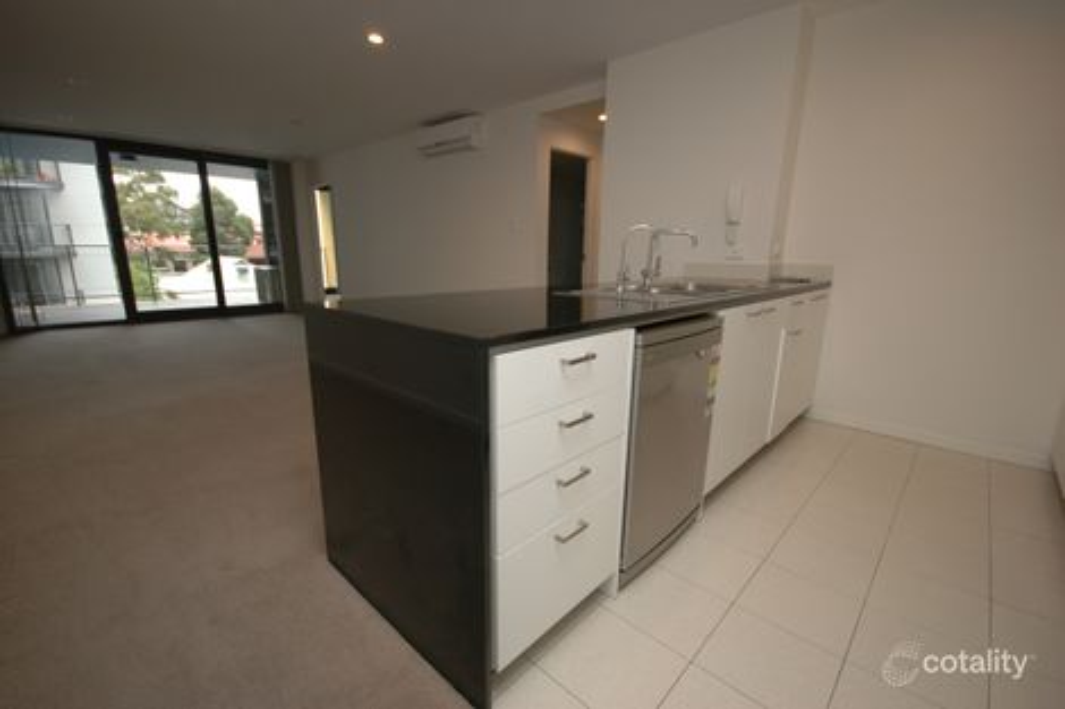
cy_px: 354
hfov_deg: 100.4
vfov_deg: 77.3
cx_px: 532
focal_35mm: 15
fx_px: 444
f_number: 4
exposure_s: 1/60
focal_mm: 10
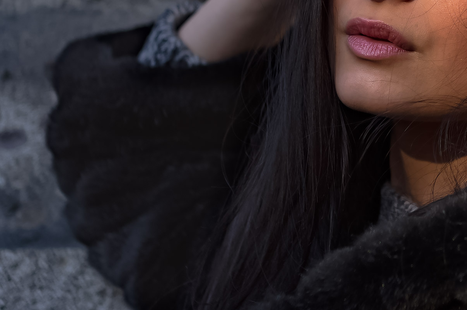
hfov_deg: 13.7
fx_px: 1931
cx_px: 430
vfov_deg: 9.1
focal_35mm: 149
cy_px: 8
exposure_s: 1/500
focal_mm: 50
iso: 100
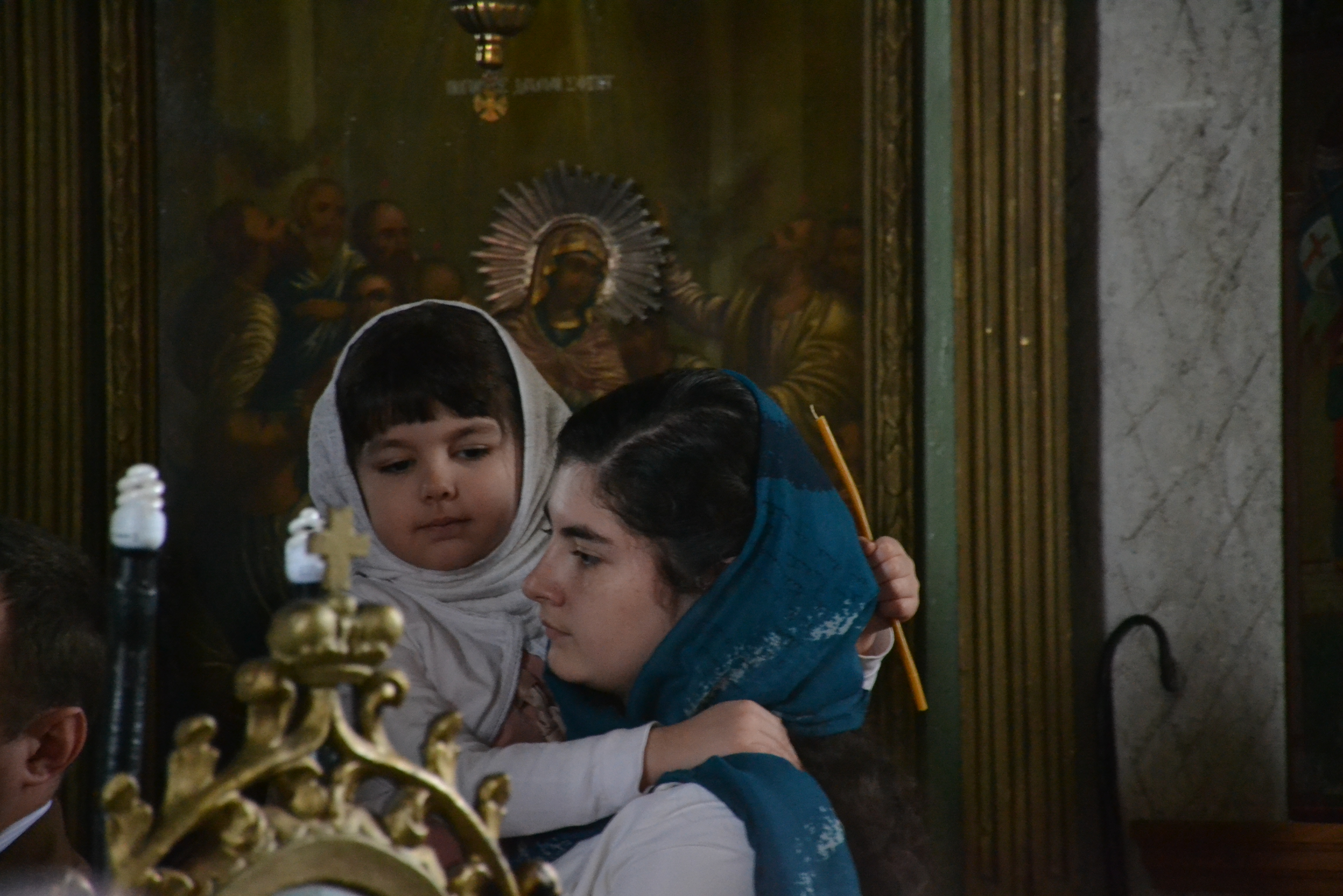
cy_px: 448
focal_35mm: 210
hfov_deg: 9.8
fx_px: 7834
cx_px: 672
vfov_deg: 6.5
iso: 3200
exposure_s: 1/40
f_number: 5.6
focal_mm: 140
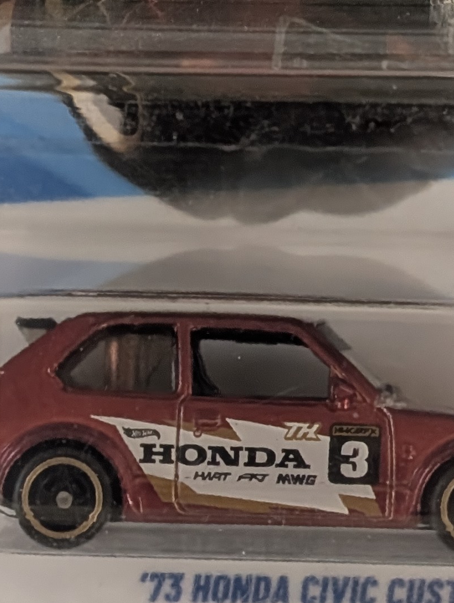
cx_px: 371
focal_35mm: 186
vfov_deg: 10.5
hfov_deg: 8.0
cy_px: 31
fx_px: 3246
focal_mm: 6.9
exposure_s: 1/80
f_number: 1.68
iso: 305
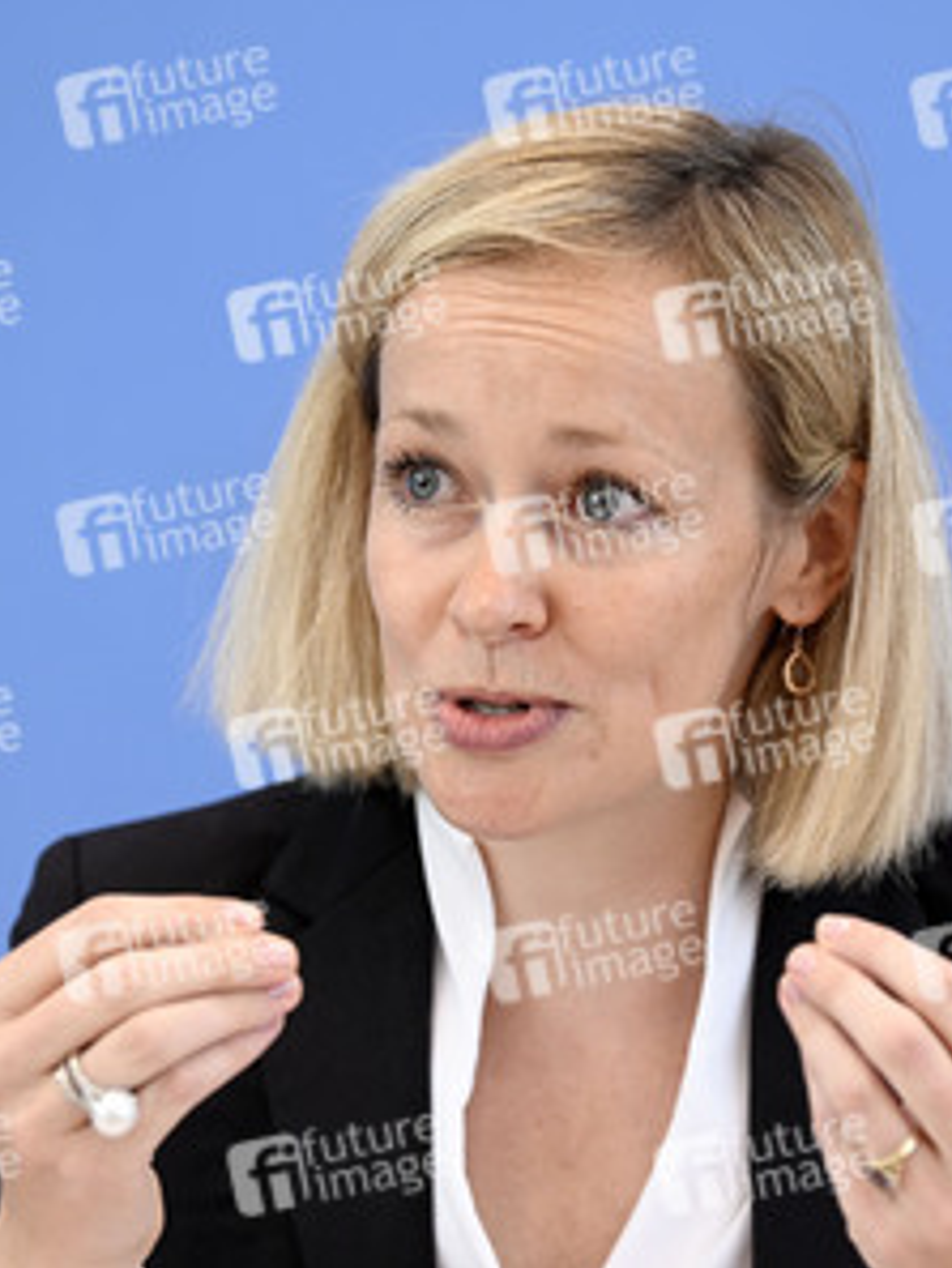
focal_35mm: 204
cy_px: 632
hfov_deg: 7.3
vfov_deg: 9.7
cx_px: 651
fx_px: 7475
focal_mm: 140
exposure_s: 1/400
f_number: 4
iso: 1000
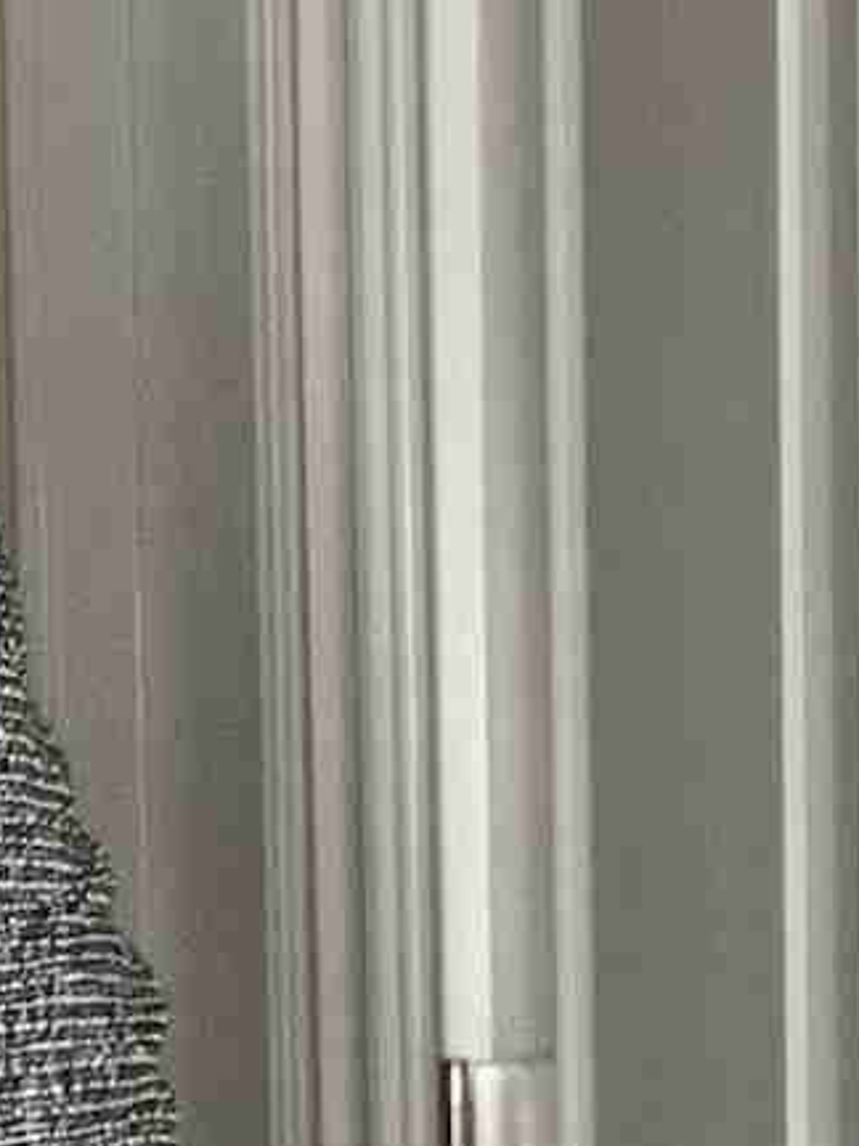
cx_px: -551
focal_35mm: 139
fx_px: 4599
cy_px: 1165
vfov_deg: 14.0
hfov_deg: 10.2
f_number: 2.2
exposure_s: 1/60
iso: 125
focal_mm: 2.71
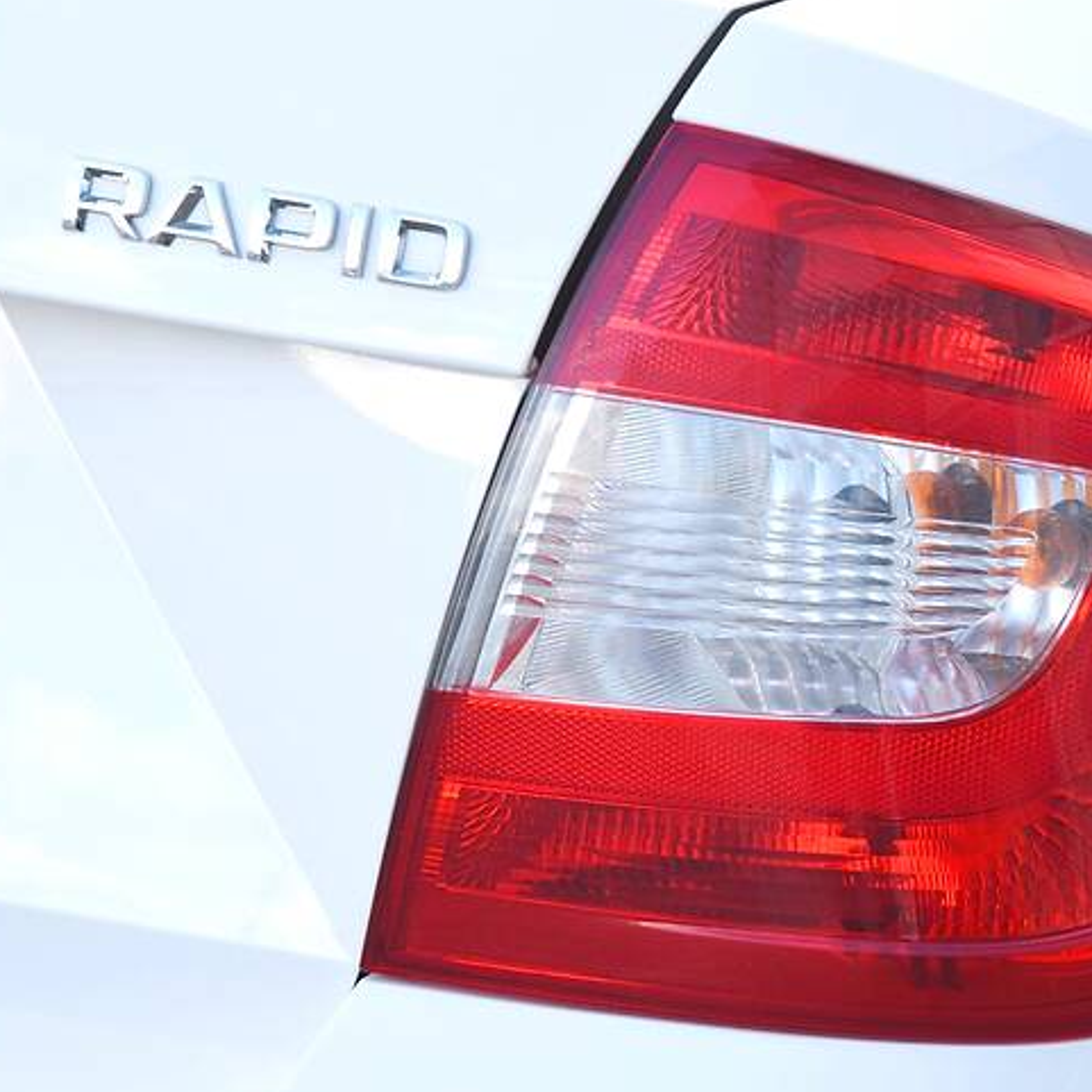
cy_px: 496
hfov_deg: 7.9
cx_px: 697
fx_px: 7948
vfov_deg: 7.9
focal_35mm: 223
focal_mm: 105
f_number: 7.1
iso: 400
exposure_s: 1/200
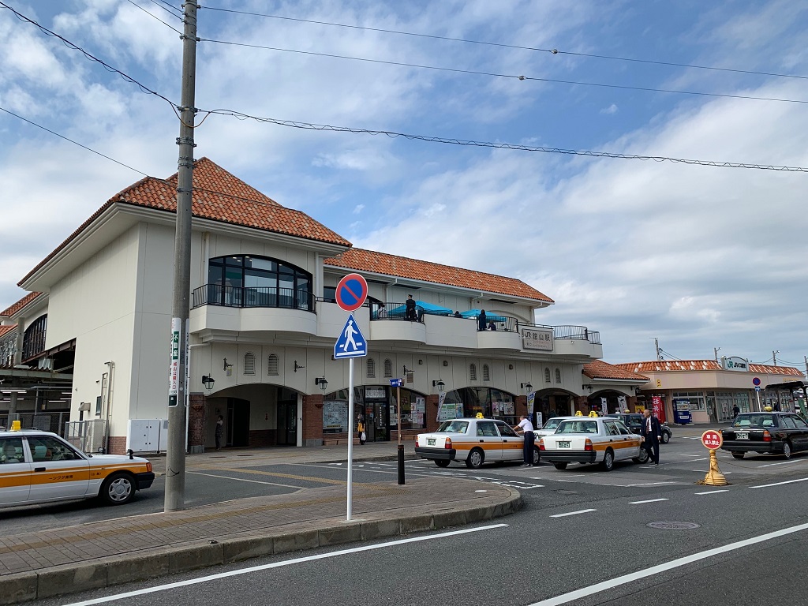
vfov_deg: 53.1
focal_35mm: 26
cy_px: 303
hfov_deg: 67.3
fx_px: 607
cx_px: 404
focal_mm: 4.25
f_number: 1.8
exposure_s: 1/2481
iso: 25
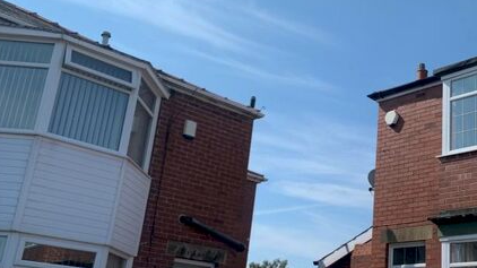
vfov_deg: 25.4
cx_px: 384
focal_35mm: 47
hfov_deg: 41.8
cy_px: 141
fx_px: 594
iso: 25
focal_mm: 4.25
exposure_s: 1/2915
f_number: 1.8
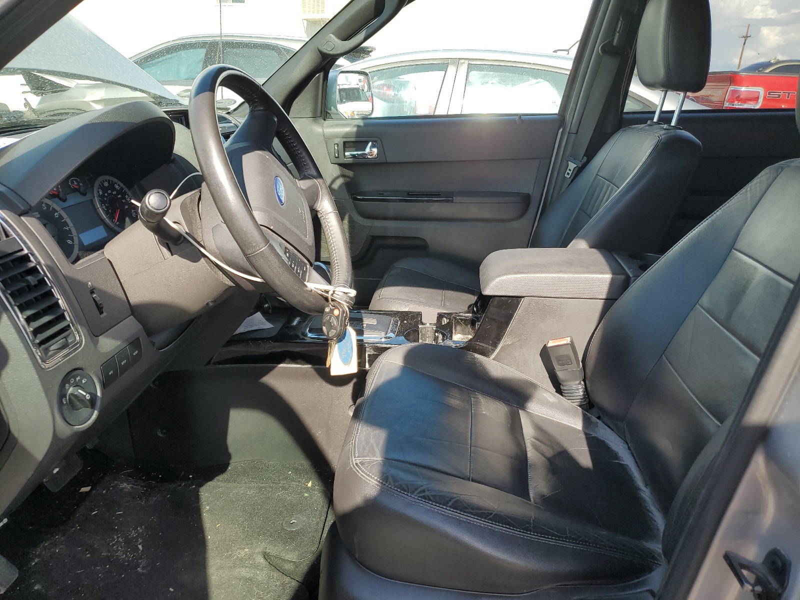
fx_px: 601
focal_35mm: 26
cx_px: 400
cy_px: 300
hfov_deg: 67.3
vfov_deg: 53.1
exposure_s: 1/667
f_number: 1.5
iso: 50
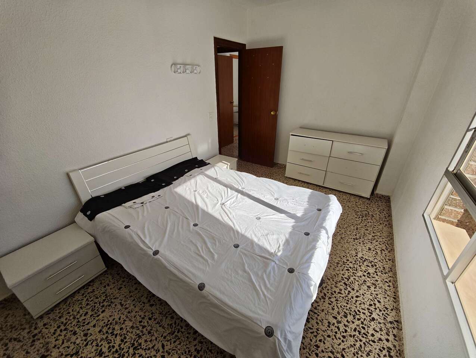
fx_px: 193
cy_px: 179
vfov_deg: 85.8
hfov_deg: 102.0
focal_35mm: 14
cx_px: 238
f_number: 2.2
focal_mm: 2.16
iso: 50
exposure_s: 1/685
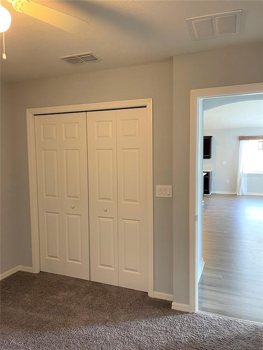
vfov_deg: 67.3
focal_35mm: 26
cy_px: 175
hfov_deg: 53.1
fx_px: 263
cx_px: 132
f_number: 1.6
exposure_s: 1/60
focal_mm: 5.1
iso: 200
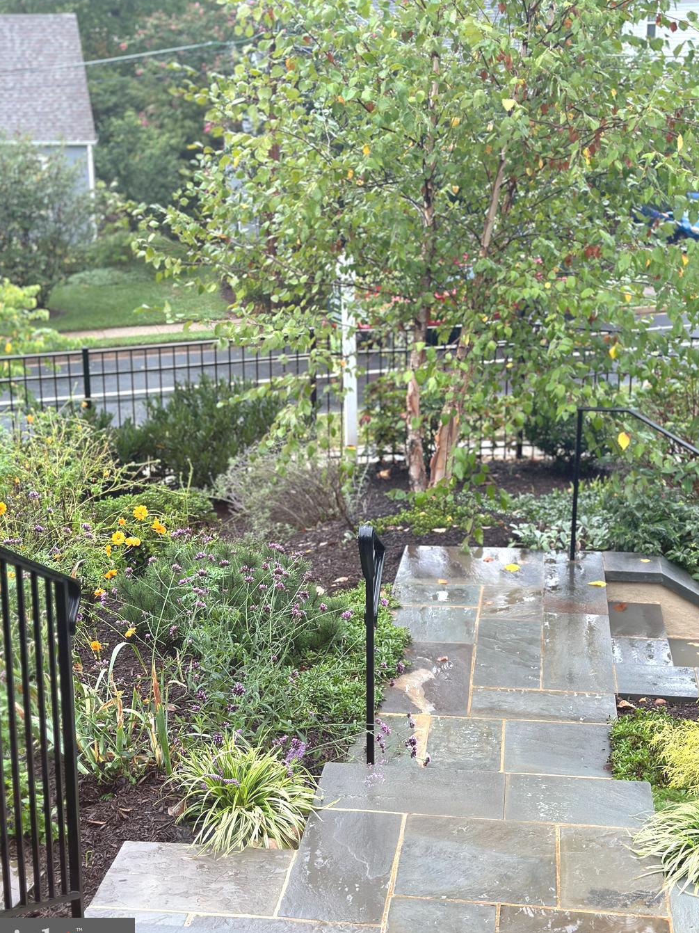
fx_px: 1482
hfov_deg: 26.5
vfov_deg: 34.9
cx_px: 362
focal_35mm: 55
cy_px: 440
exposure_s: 1/160
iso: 125
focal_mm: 6.86
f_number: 1.78
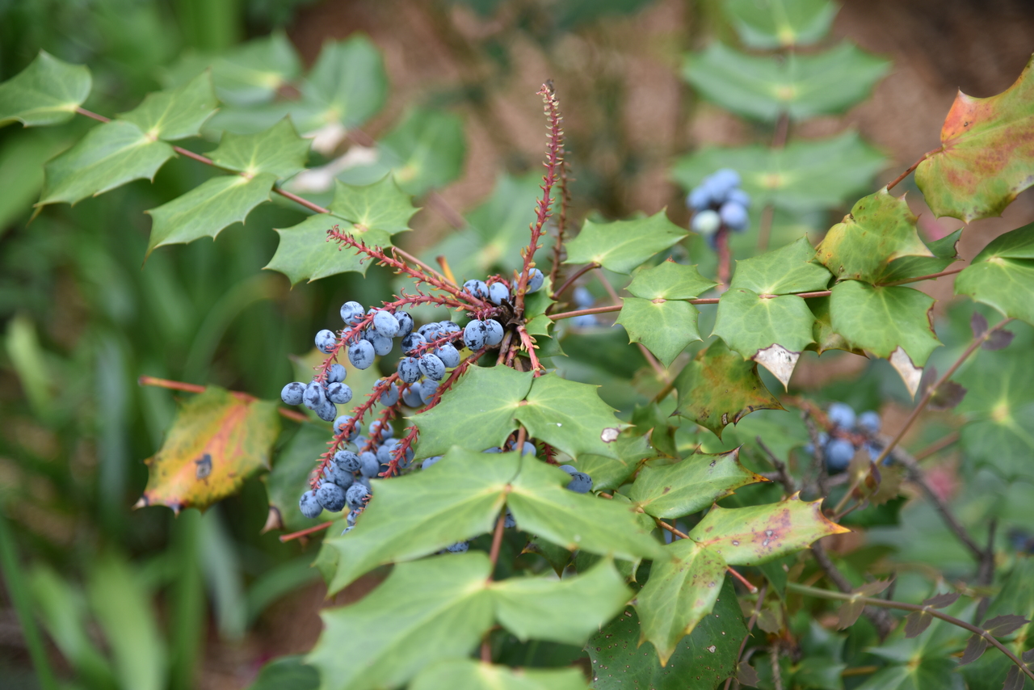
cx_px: 517
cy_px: 345
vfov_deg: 11.4
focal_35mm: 120
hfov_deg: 17.1
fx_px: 3447
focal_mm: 120
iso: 180
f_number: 4
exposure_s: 1/250
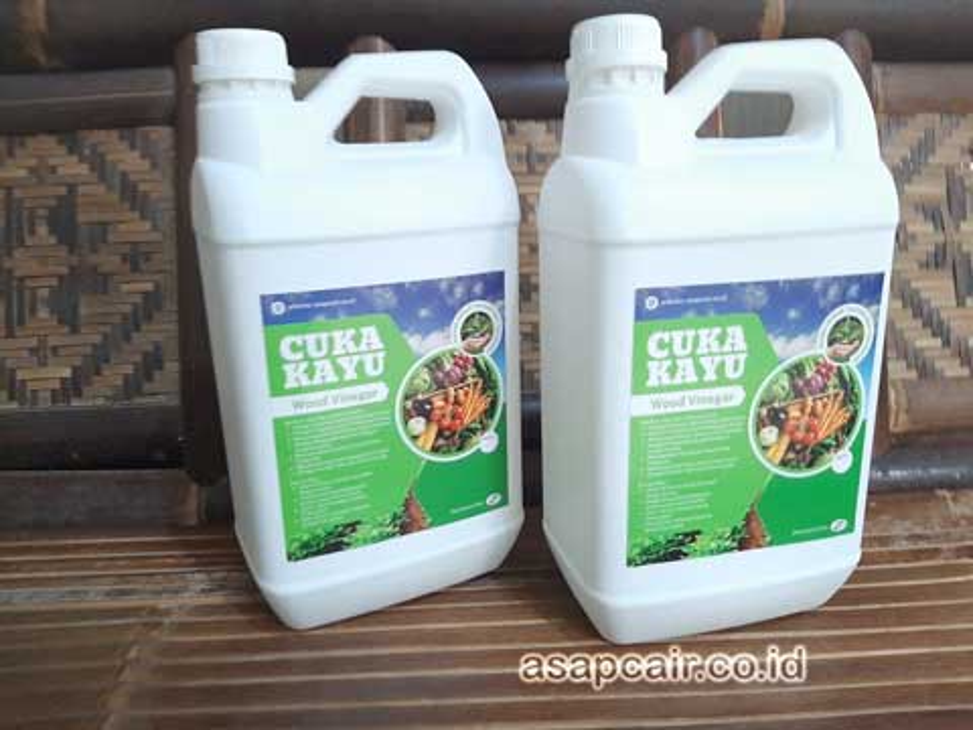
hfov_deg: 65.3
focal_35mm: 27
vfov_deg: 51.4
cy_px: 365
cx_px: 486
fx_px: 759
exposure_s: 1/20
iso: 640
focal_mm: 3.93
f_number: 1.7
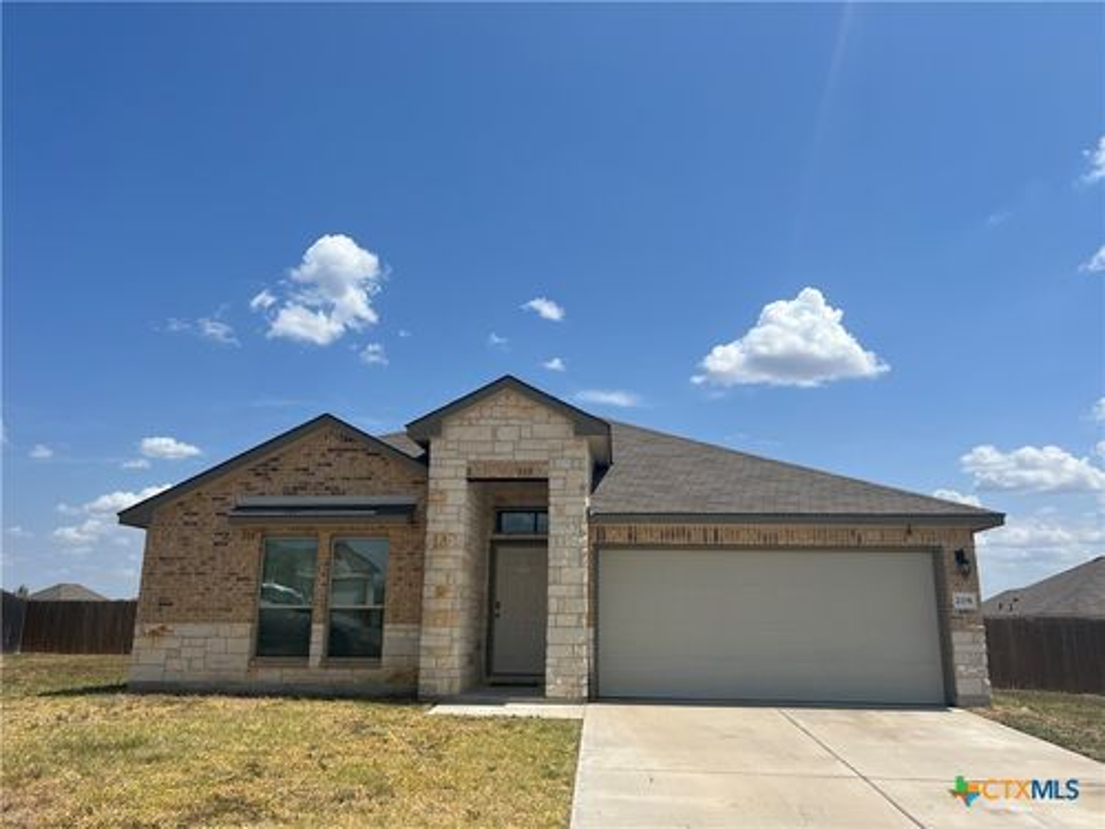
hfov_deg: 67.3
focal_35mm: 26
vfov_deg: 53.1
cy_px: 414
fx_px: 830
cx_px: 552
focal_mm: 5.7
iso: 50
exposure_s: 1/7463
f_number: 1.5
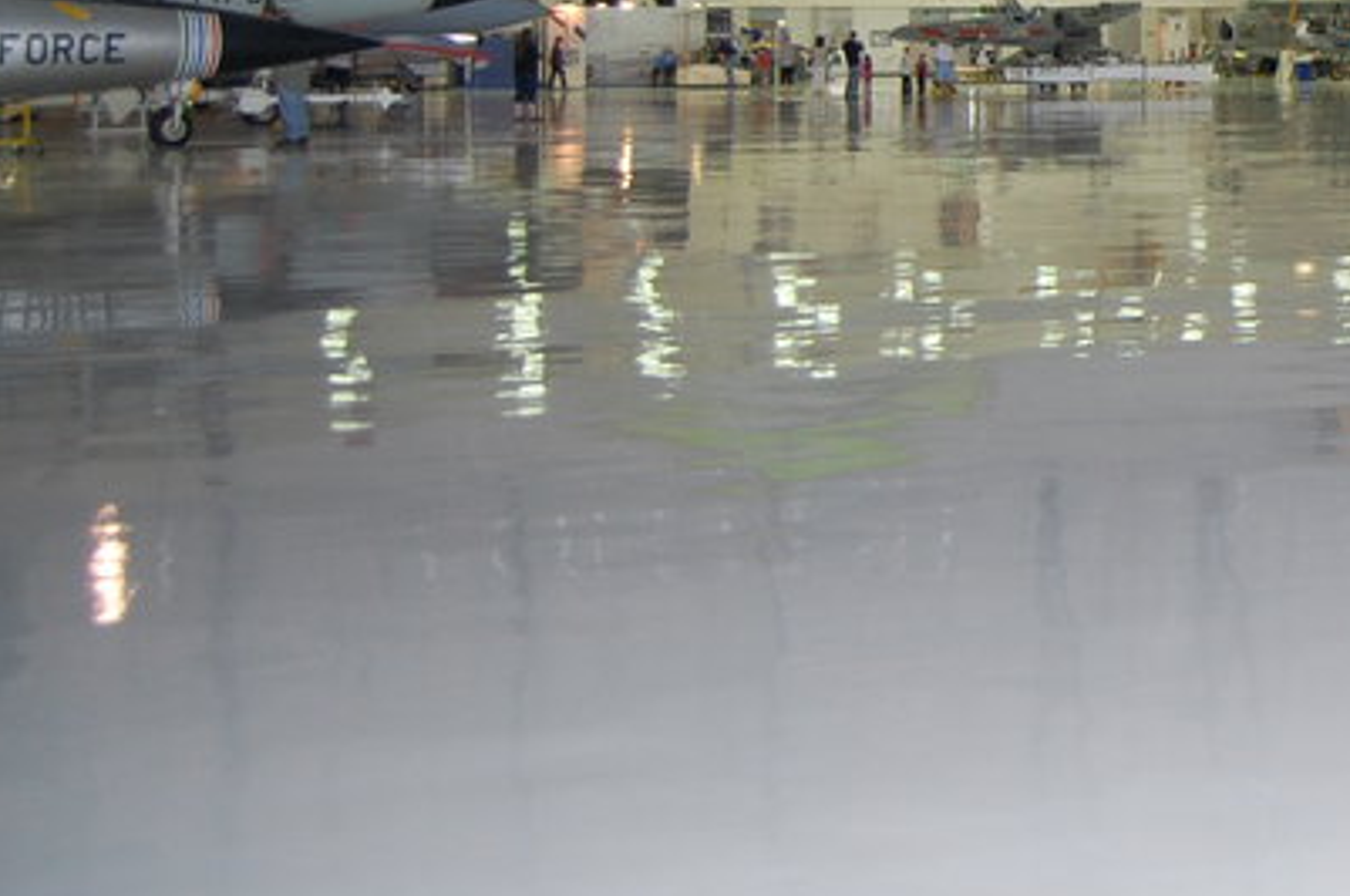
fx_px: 2583
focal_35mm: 69
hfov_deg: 25.5
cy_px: 12
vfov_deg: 19.1
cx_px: 1714
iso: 500
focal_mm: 18
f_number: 3.5
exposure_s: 1/60
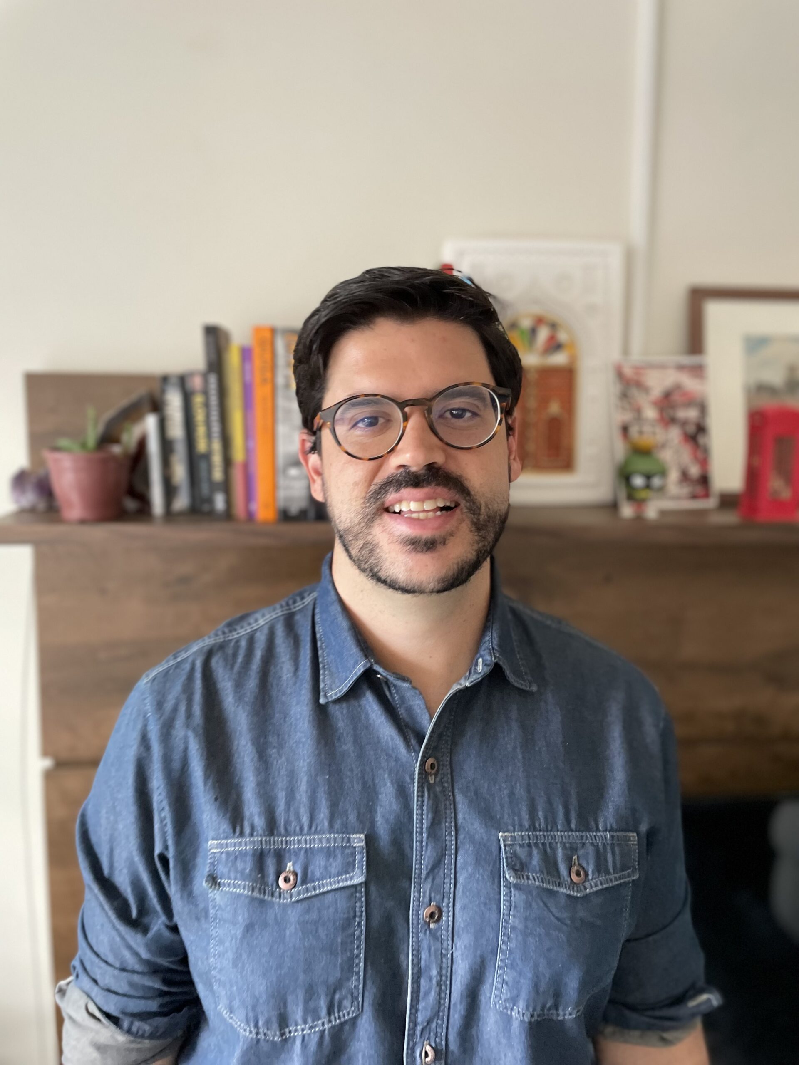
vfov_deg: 67.3
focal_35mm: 26
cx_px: 400
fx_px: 800
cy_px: 532
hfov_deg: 53.1
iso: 320
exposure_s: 1/60
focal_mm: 4.2
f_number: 1.6
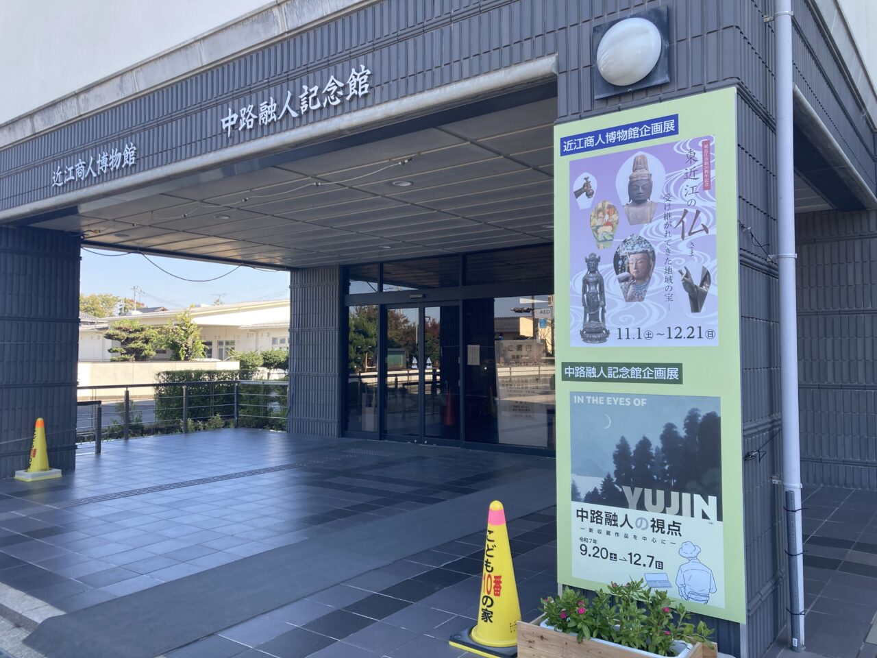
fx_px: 709
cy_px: 329
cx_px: 438
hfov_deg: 63.4
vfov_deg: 49.7
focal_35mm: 28
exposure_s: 1/298
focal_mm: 3.99
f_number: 1.8
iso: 20
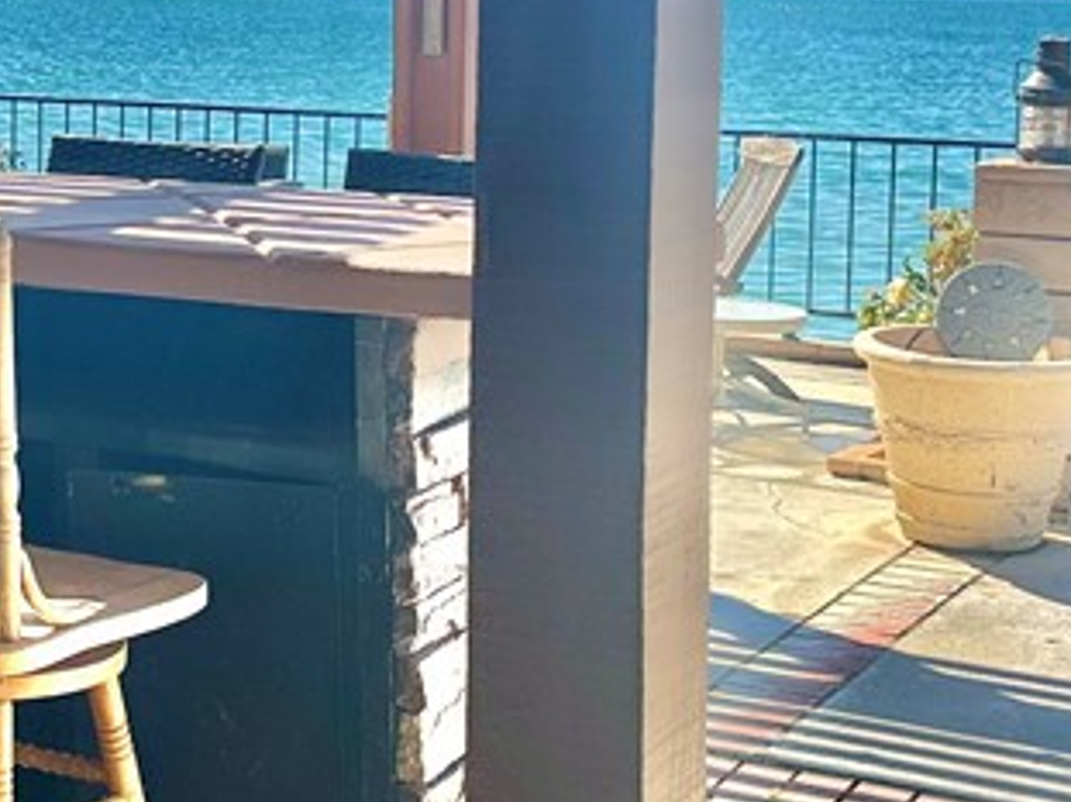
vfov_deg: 18.5
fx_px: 2443
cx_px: 217
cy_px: 169
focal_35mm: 79
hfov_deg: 24.3
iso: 80
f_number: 1.78
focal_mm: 6.86
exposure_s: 1/3247
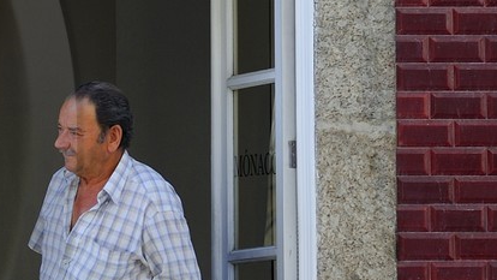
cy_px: 141
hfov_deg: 2.9
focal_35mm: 729
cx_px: -419
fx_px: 9608
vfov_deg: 1.7
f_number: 6.3
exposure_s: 1/200
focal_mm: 180
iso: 200
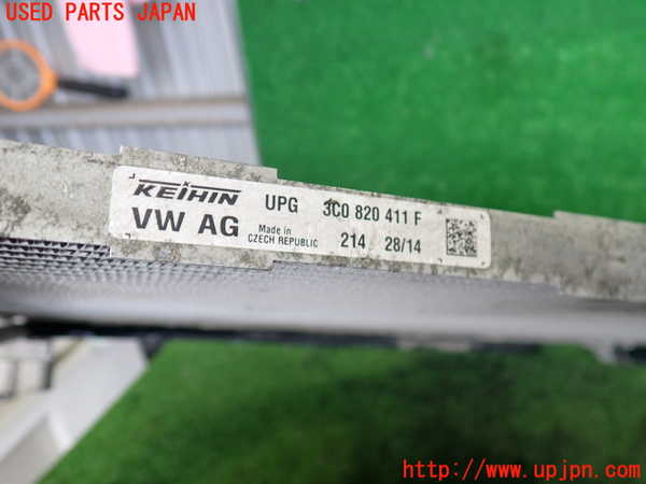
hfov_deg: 60.0
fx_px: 560
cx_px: 323
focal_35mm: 30
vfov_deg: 46.8
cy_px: 242
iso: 200
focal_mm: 5.4
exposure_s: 1/40
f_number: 2.3
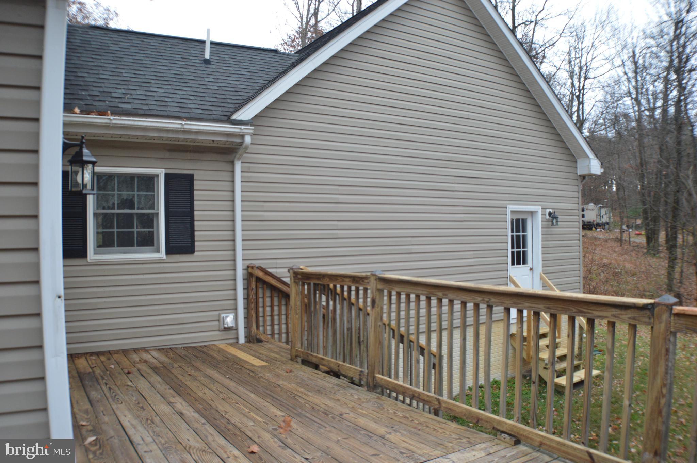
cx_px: 348
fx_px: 696
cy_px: 232
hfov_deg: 53.2
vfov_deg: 36.8
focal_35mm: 36
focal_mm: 24
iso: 400
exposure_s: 1/100
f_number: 5
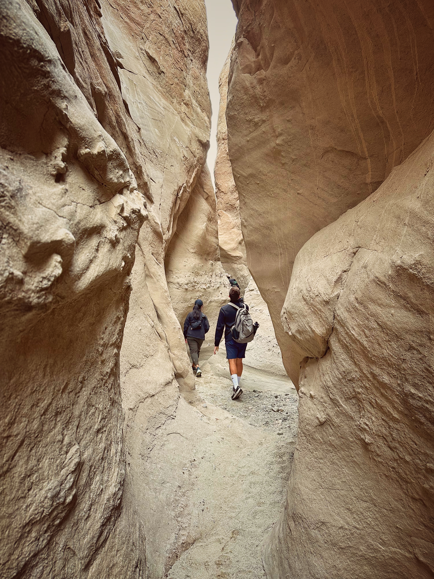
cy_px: 290
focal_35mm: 24
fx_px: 401
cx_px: 217
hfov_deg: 56.8
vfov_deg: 71.6
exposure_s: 1/121
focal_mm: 6.86
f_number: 1.78
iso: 125
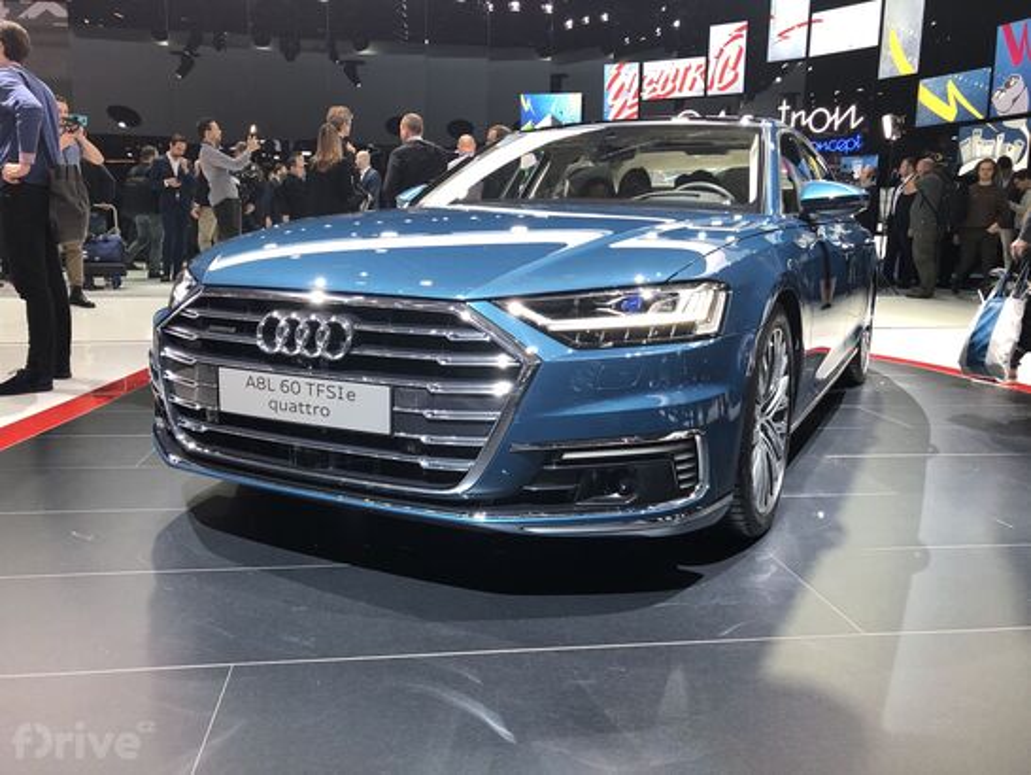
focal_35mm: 28
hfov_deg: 63.4
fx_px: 834
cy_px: 388
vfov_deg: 49.8
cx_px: 516
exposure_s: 1/32
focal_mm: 3.99
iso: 40
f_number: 1.8
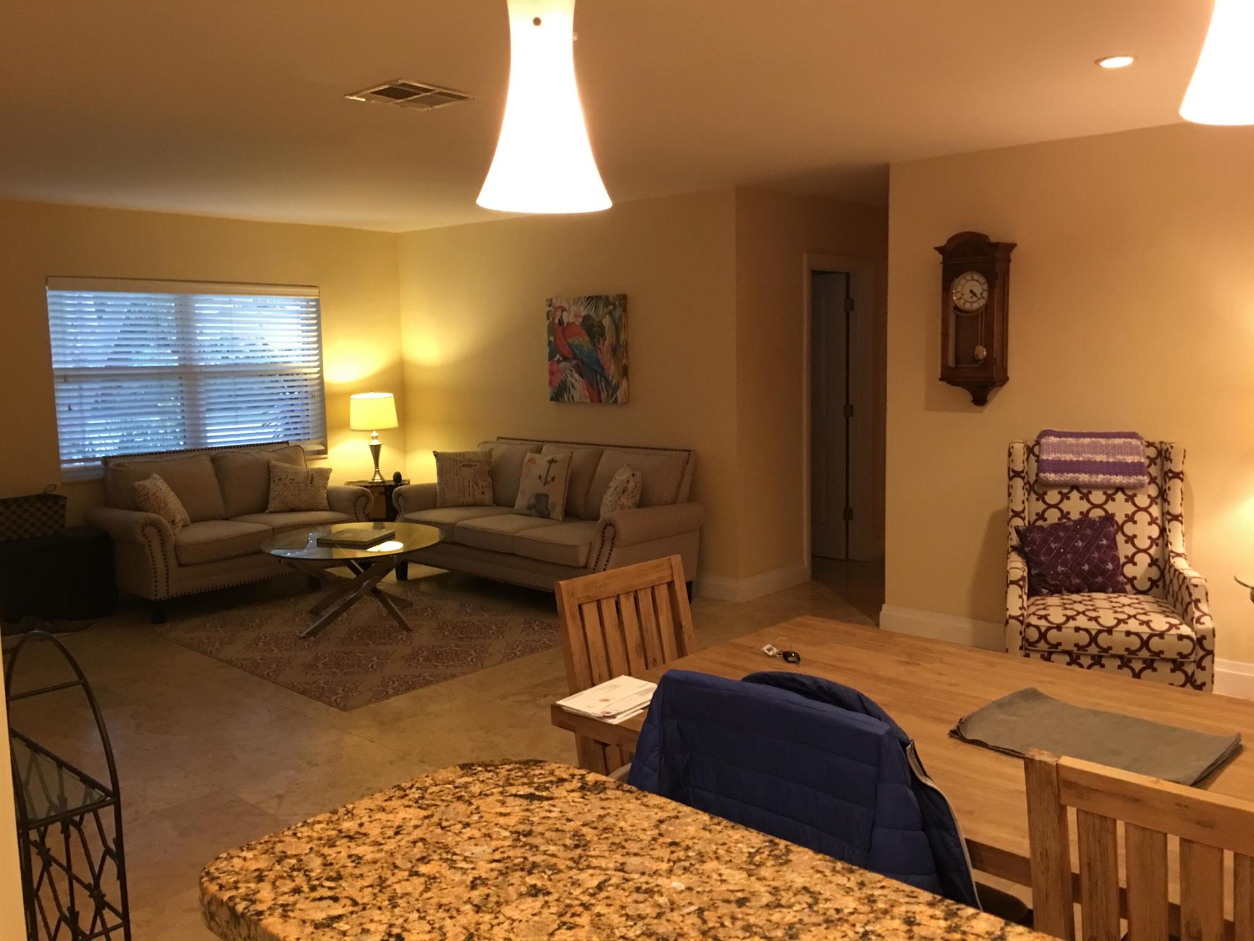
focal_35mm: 29
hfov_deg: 61.7
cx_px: 627
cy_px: 470
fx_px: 1051
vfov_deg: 48.2
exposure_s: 1/15
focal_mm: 4.15
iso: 100
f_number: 2.2
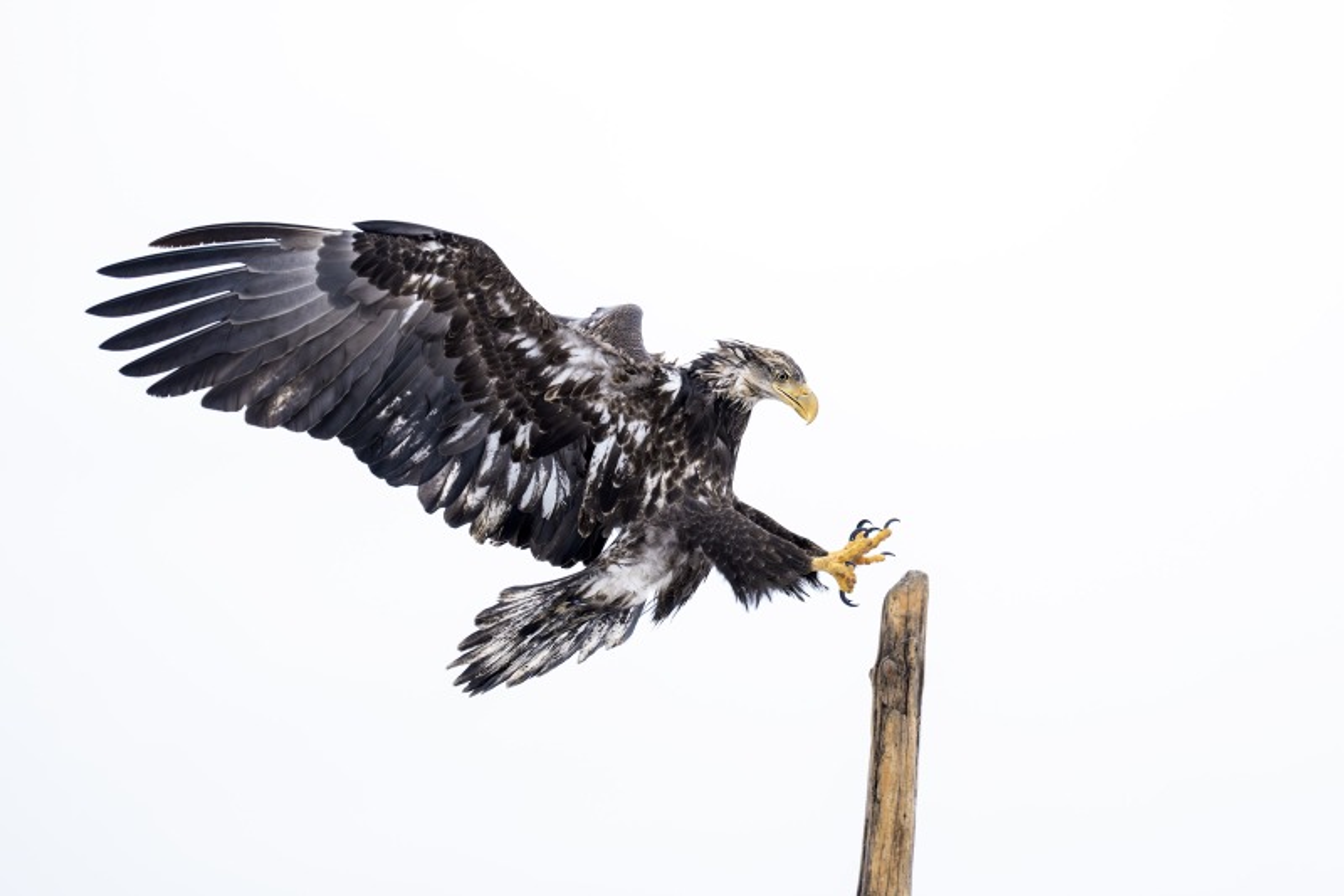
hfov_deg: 10.3
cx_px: 672
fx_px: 7465
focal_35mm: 200
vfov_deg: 6.9
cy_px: 448
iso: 2000
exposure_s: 1/3200
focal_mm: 200
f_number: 2.8
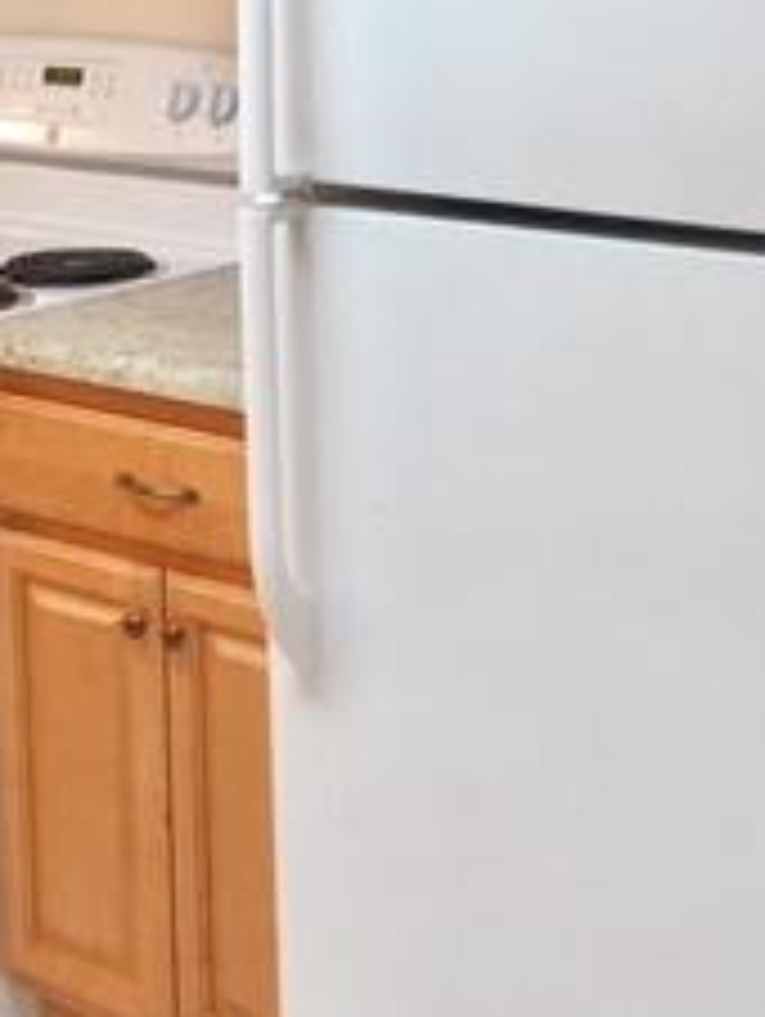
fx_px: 2412
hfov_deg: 17.9
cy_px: 207
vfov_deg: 23.5
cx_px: 216
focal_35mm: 82
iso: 40
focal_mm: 4.15
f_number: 2.2
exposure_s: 1/15
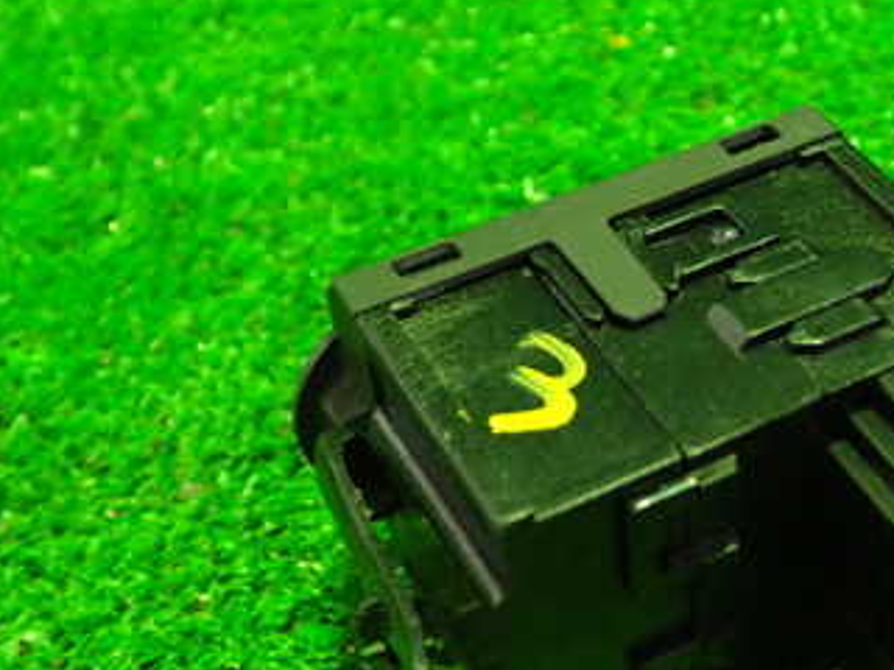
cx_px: 724
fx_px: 1550
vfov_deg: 24.1
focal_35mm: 60
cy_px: 525
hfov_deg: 31.3
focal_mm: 5.79
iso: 800
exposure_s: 1/20
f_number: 2.4
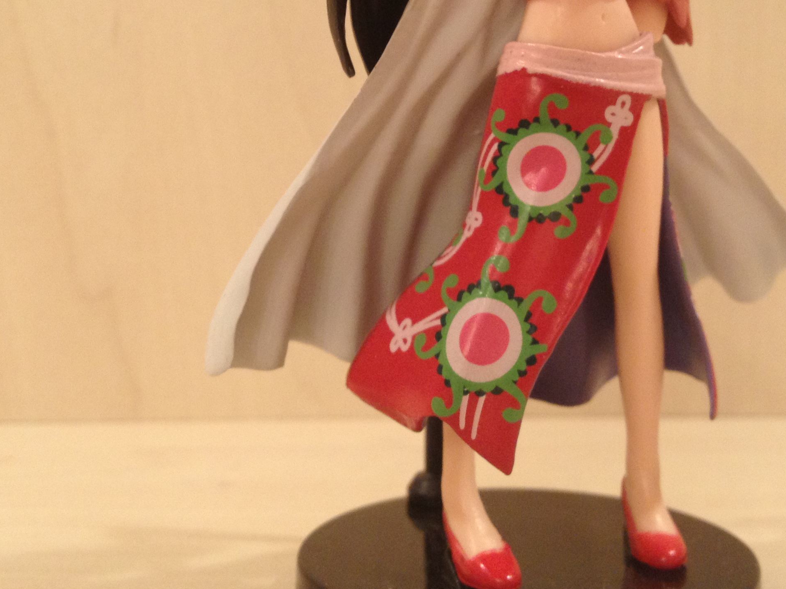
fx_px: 1362
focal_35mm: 60
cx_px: 414
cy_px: 128
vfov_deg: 24.1
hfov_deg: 32.2
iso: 125
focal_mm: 4.28
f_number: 2.4
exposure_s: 1/20
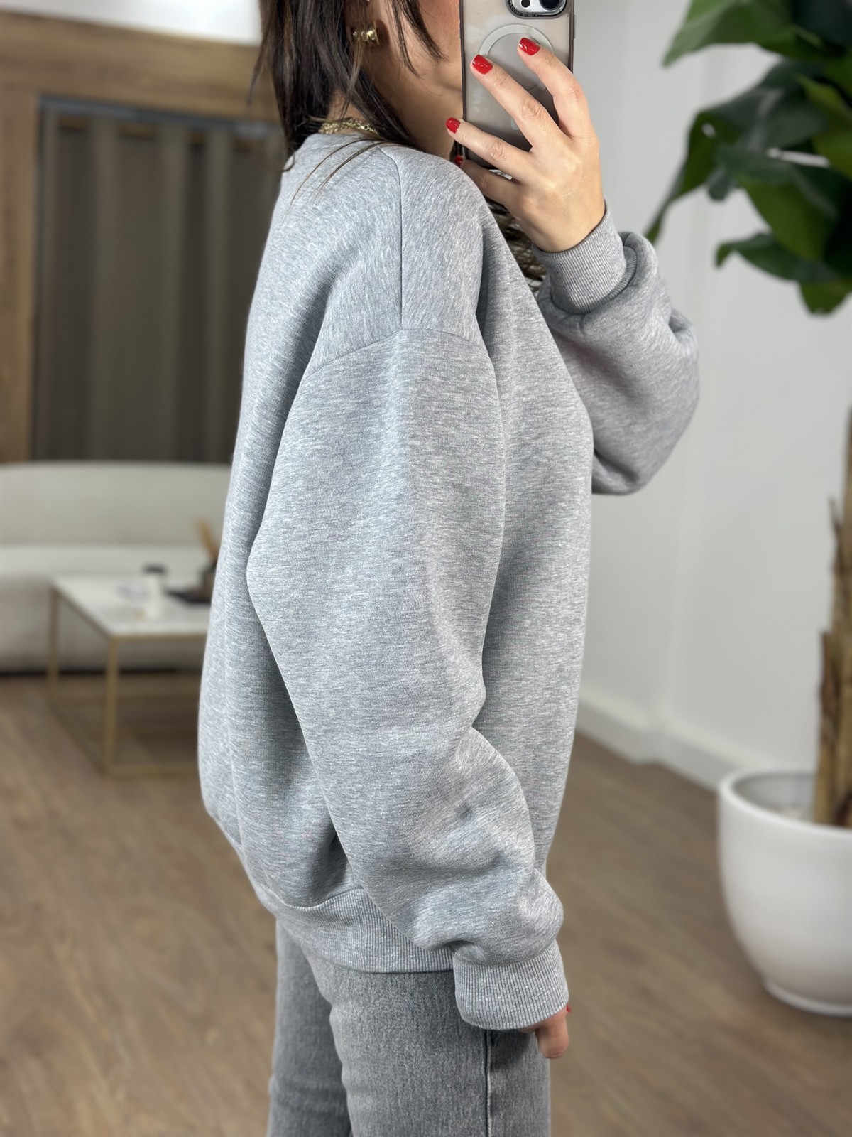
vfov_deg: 39.7
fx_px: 1575
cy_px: 568
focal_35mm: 48
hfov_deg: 30.3
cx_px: 426
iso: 64
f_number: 1.78
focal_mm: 6.86
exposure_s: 1/107
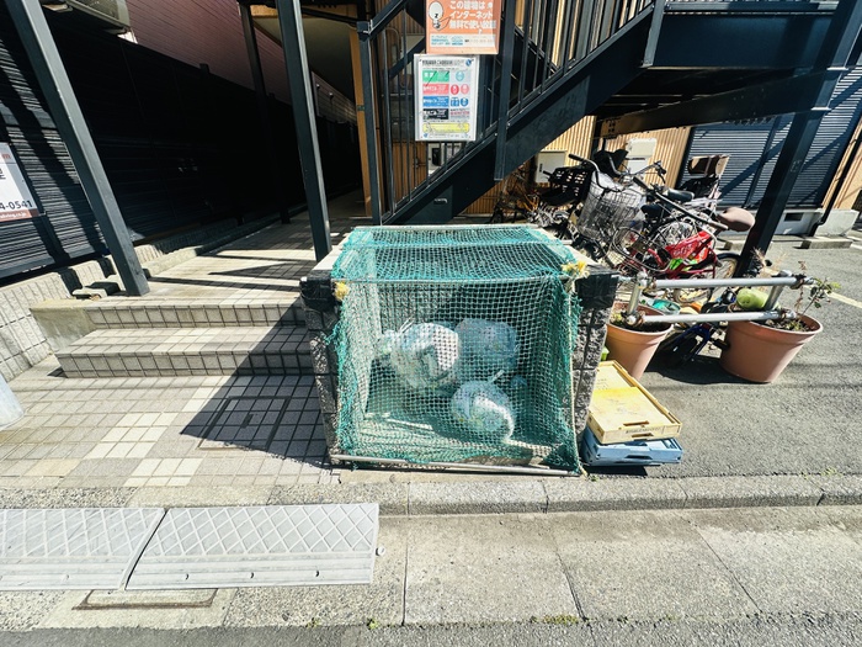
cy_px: 324
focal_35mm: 14
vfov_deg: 85.7
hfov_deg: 102.1
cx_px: 431
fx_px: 349
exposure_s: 1/924
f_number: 2.2
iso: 50
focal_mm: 2.22
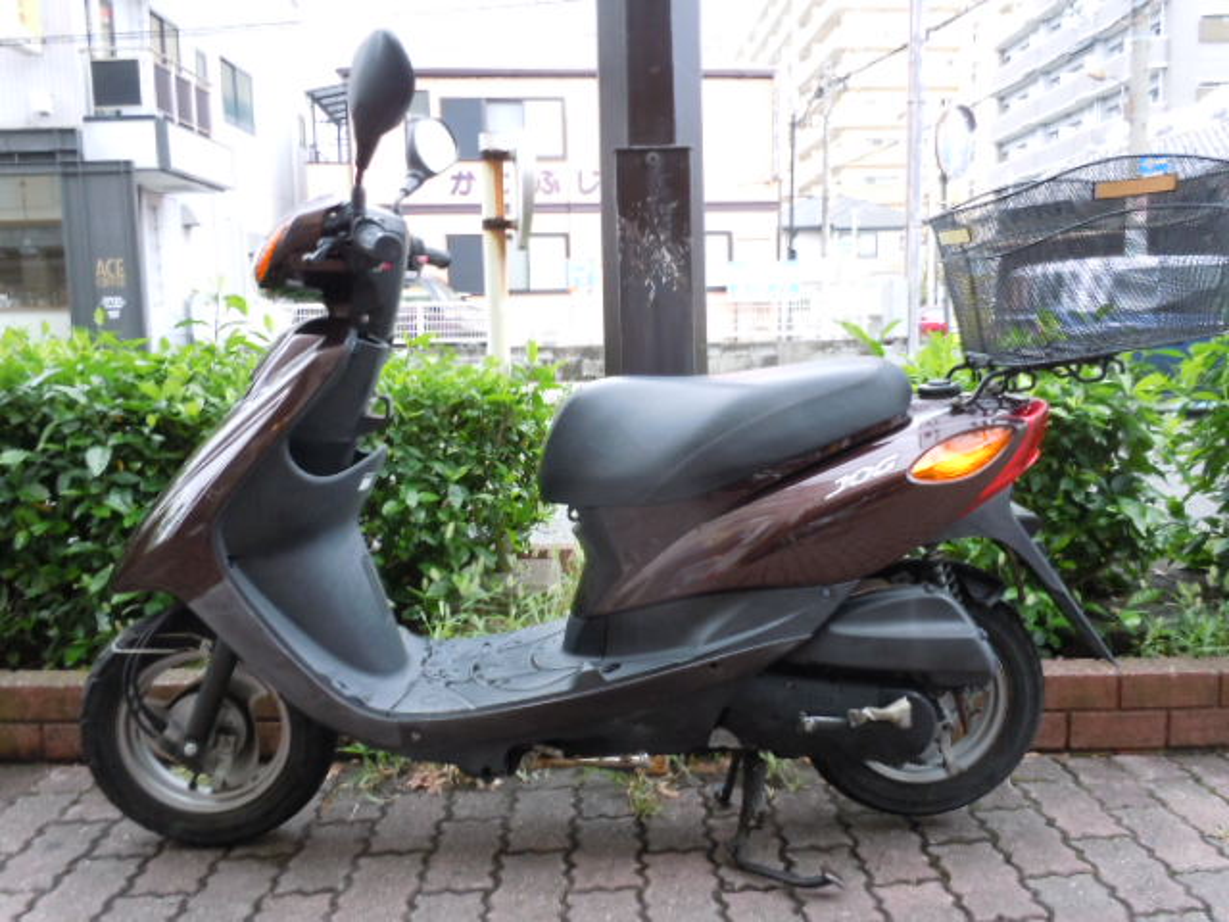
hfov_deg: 63.4
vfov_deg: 49.7
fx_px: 994
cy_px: 461
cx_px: 614
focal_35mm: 28
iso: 400
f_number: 3.7
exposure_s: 1/30
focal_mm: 5
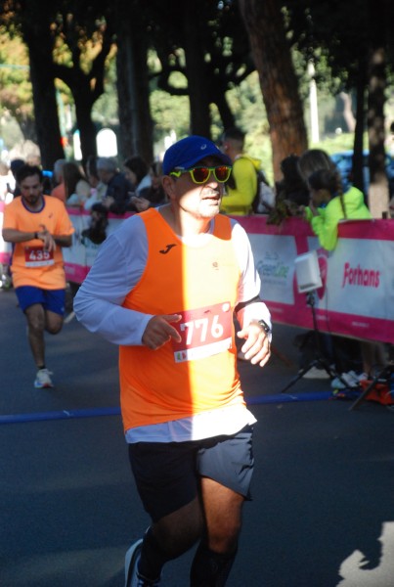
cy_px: 294
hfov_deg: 9.7
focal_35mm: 142
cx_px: 197
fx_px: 2327
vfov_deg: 14.4
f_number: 5.6
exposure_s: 1/500
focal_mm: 95
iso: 1000
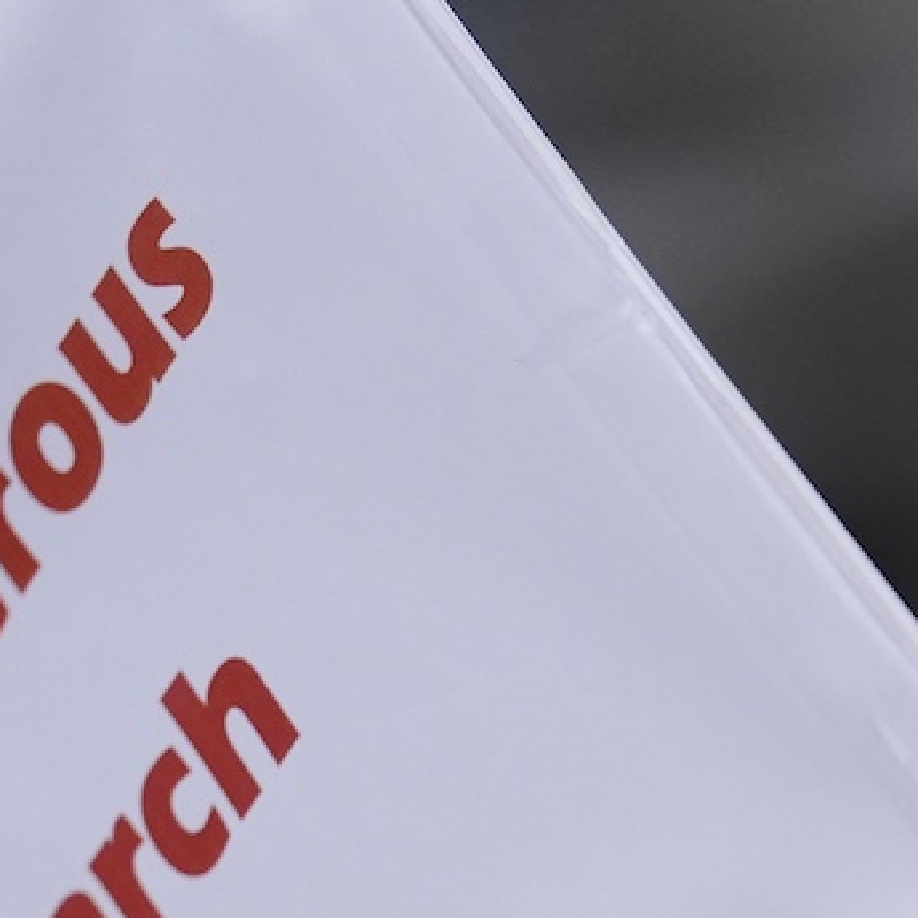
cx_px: 1535
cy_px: 1267
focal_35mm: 638
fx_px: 19142
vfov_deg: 2.7
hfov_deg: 2.7
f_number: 1.8
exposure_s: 1/40000
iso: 800
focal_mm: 135
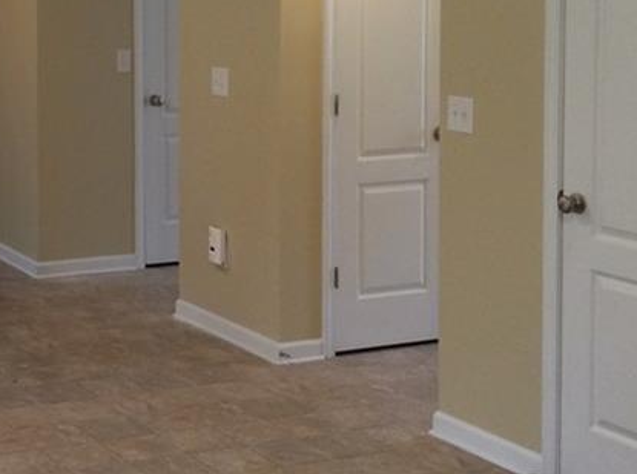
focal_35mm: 79
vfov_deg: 18.3
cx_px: -49
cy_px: 55
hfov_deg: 23.4
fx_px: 1450
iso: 80
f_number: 2.4
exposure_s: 1/24
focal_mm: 3.3
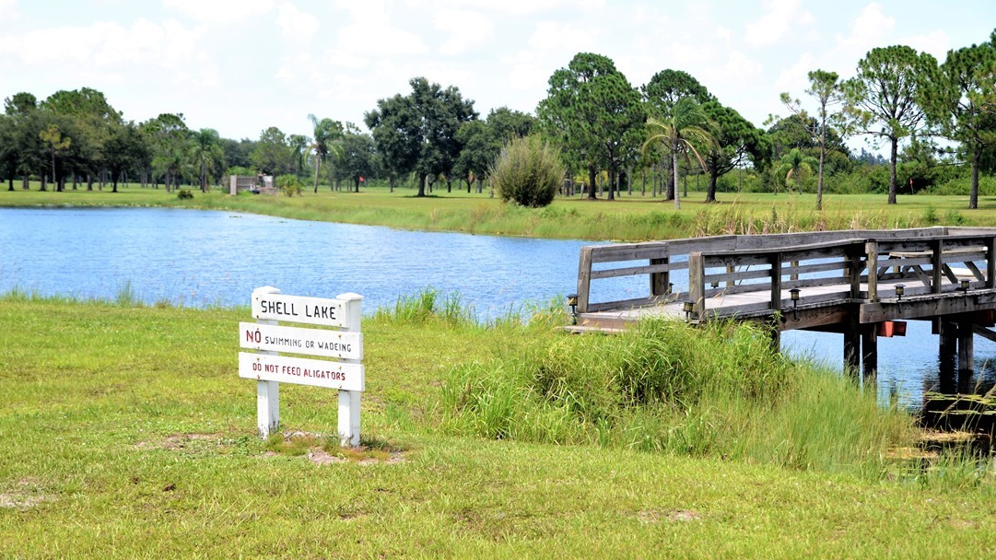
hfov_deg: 26.9
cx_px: 499
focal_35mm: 79
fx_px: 2086
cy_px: 265
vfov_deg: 15.3
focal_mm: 50
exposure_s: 1/200
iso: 100
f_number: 5
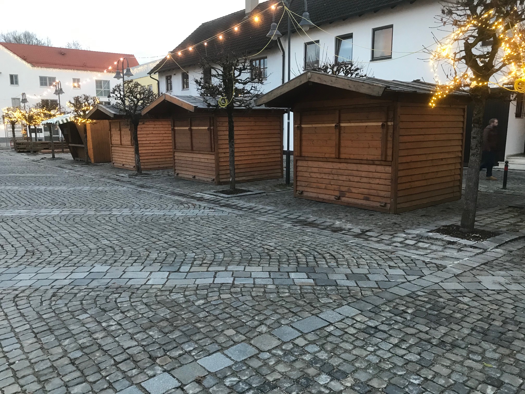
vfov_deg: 49.7
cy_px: 197
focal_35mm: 28
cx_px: 262
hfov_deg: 63.4
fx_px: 425
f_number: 1.8
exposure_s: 1/17
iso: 64
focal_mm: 3.99
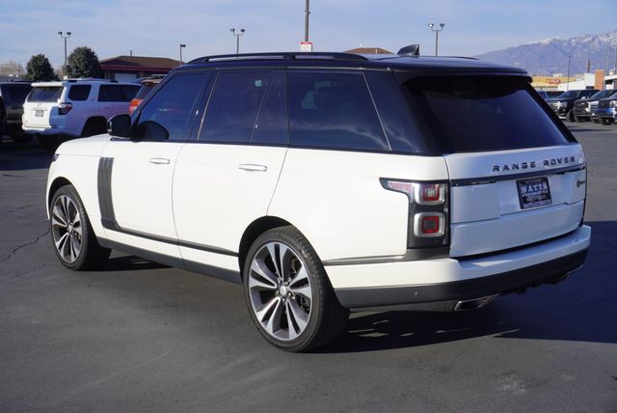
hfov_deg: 44.9
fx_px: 746
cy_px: 206
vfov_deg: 30.9
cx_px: 308
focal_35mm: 44
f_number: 11
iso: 100
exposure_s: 1/200
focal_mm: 29
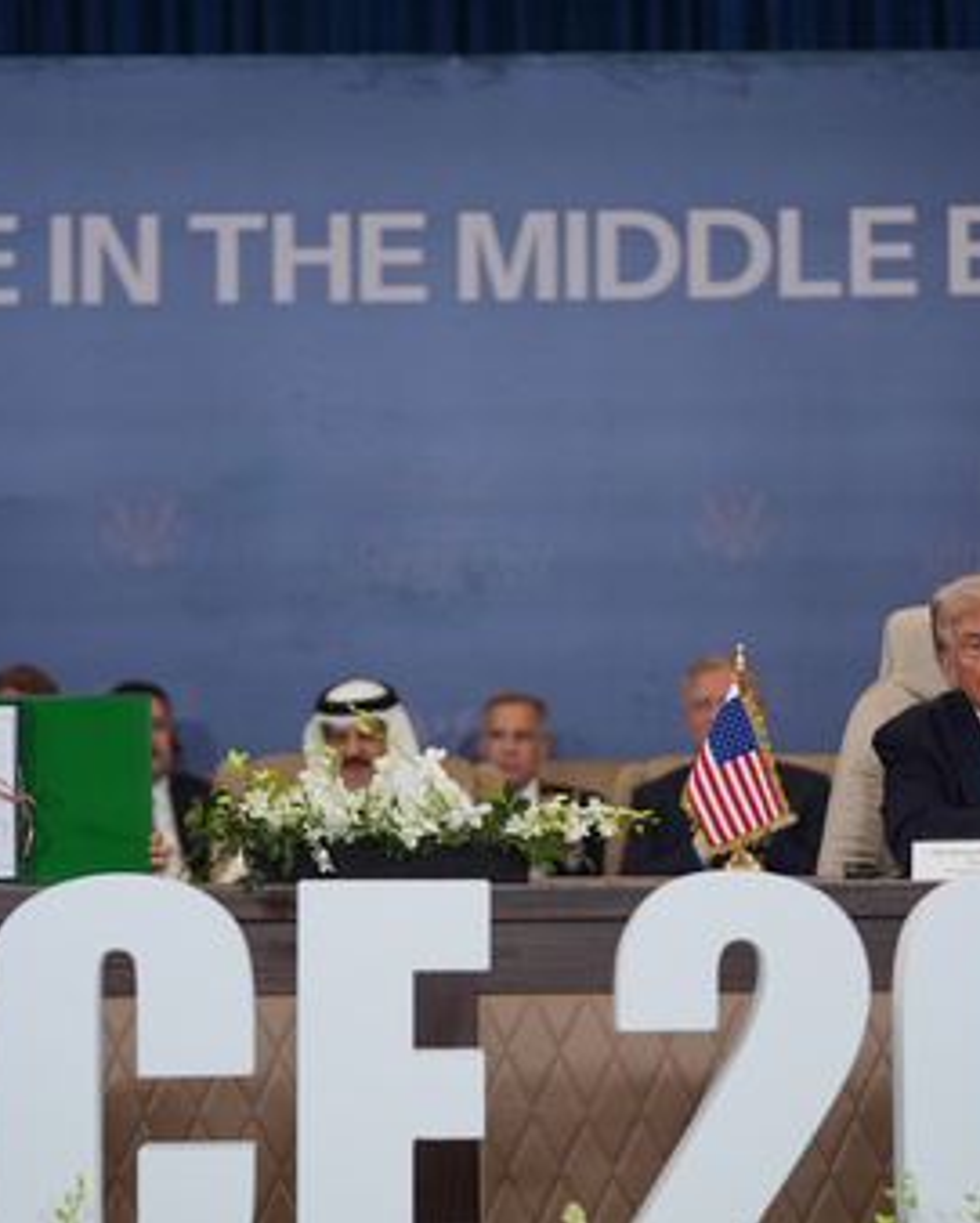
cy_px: 610
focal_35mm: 179
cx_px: 499
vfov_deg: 10.8
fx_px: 6481
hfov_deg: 8.6
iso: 2000
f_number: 2.8
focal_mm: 126
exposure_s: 1/640
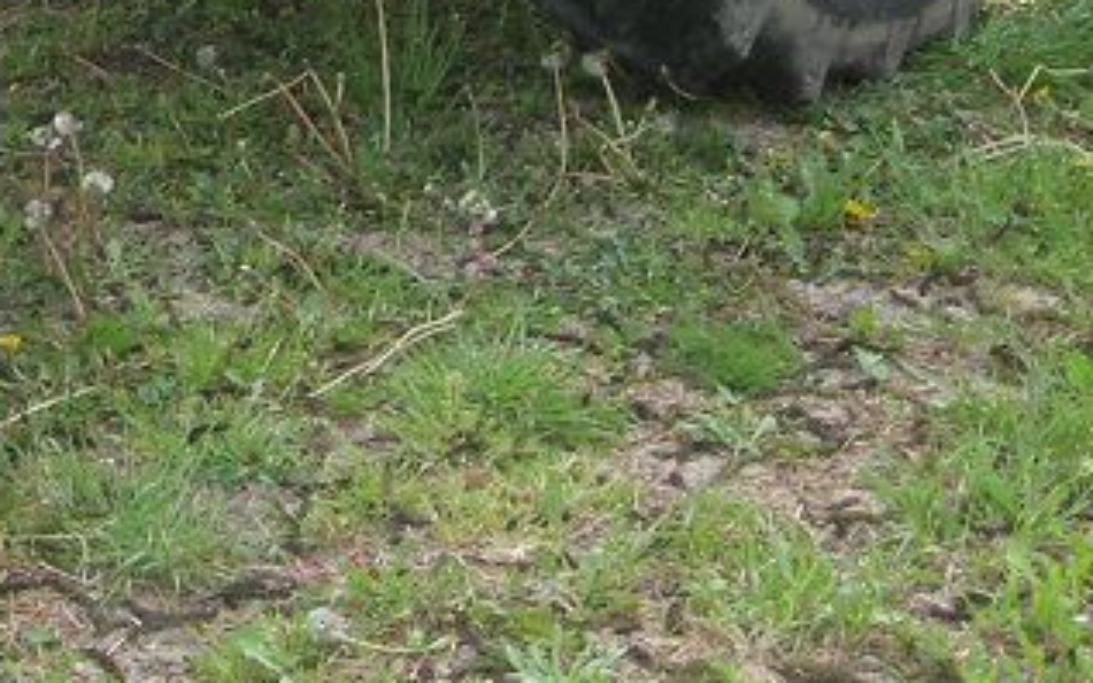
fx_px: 3872
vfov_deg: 9.6
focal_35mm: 130
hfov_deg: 15.8
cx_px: 7
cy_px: -493
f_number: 4.8
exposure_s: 1/130
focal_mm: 7.8
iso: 75
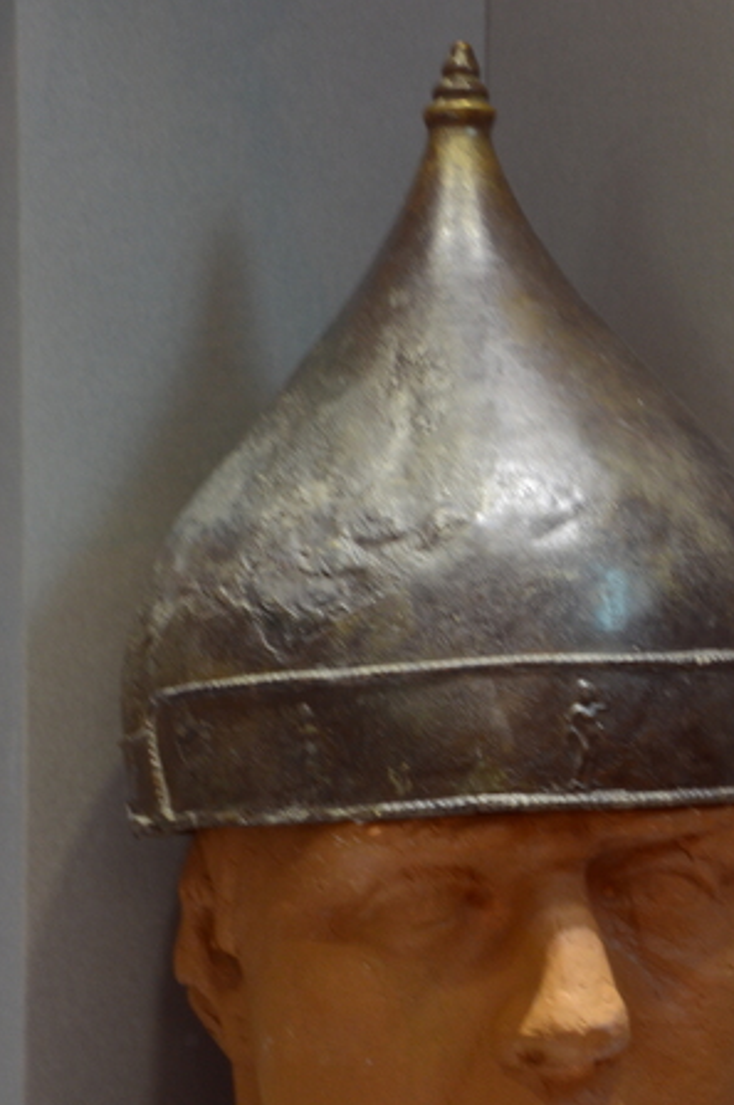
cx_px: 450
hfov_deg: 9.9
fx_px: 4230
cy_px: 806
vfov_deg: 14.8
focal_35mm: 138
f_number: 5
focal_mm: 62
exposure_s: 1/10
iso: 1000
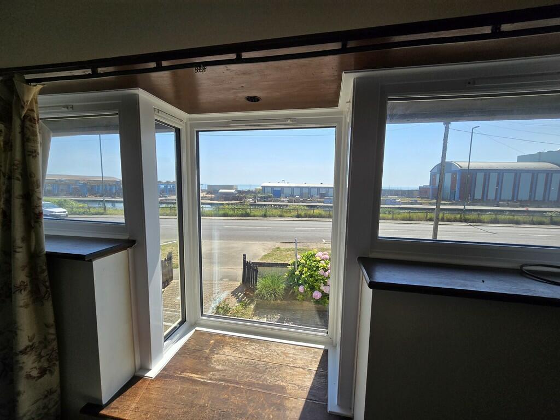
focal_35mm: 13
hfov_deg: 106.2
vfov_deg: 89.9
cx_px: 280
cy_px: 210
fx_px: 210
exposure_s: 1/1517
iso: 50
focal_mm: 2.2
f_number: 2.2
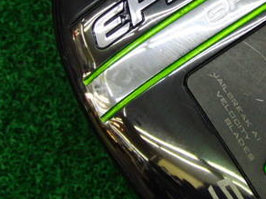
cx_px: 238
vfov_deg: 18.0
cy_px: 27
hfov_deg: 23.5
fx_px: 622
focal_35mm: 81
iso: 320
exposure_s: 1/80
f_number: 3.6
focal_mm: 6.42
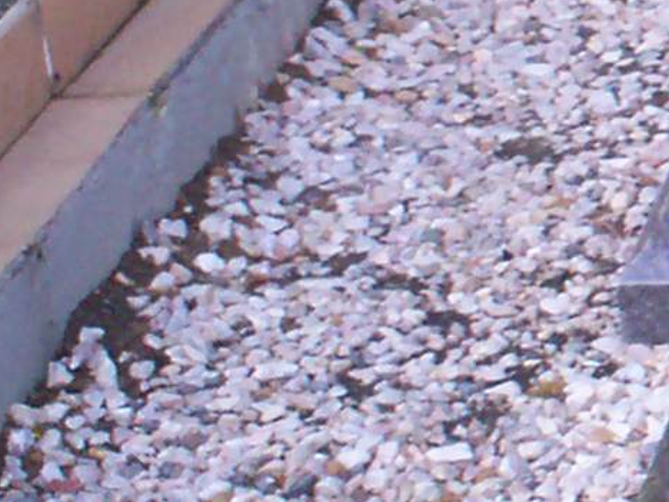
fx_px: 3827
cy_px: -43
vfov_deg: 7.5
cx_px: 1414
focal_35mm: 198
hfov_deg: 9.3
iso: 140
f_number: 4.5
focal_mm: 6
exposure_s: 1/85.1
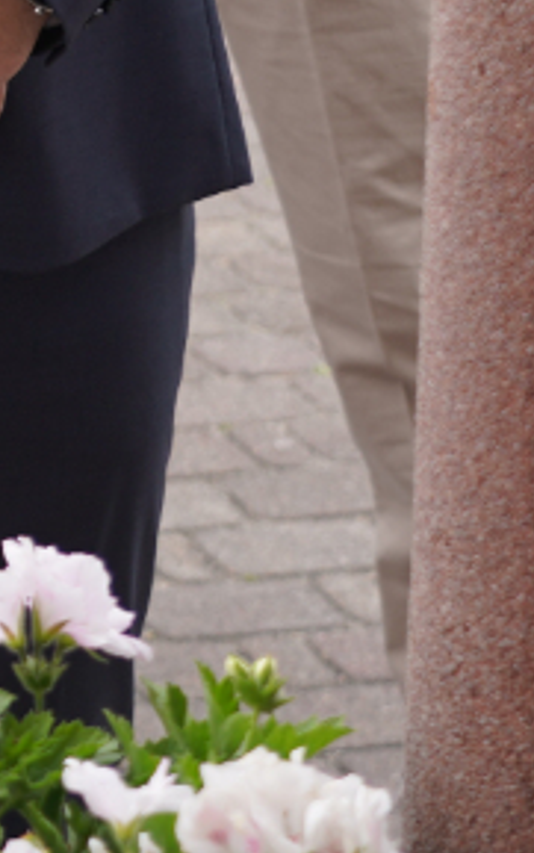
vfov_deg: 9.9
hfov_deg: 5.8
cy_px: -367
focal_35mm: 206
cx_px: -1221
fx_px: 4790
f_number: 4
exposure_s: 1/200
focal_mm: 45
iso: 100
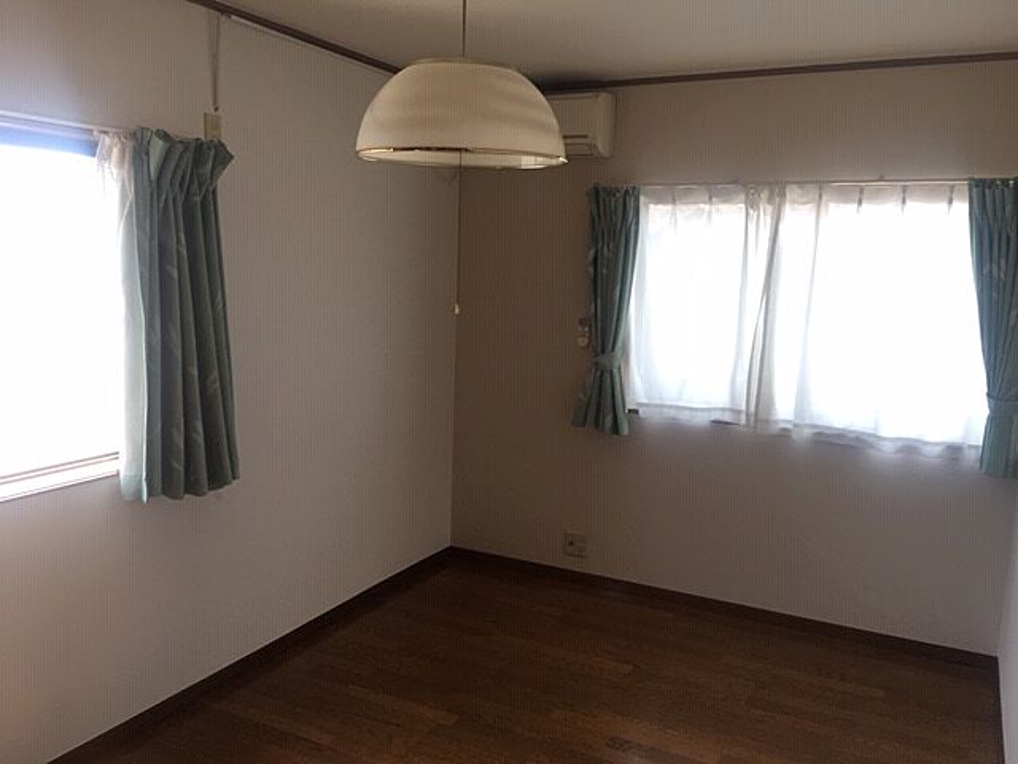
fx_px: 853
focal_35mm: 29
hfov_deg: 61.7
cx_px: 509
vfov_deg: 48.2
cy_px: 382
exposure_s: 1/60
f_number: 2.2
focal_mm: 4.15
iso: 25
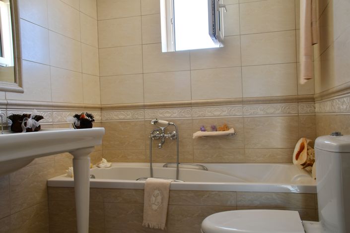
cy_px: 116
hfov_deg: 53.1
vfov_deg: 36.9
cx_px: 175
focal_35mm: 36
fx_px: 350
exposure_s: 1/1.6
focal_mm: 24
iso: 100
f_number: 20
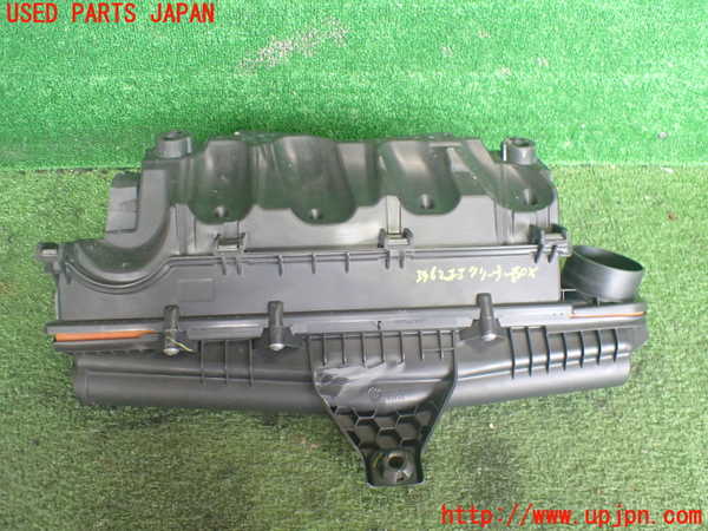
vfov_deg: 46.8
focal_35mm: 30
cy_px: 266
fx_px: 614
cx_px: 354
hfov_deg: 60.0
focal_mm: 5.4
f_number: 2.3
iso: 640
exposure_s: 1/125
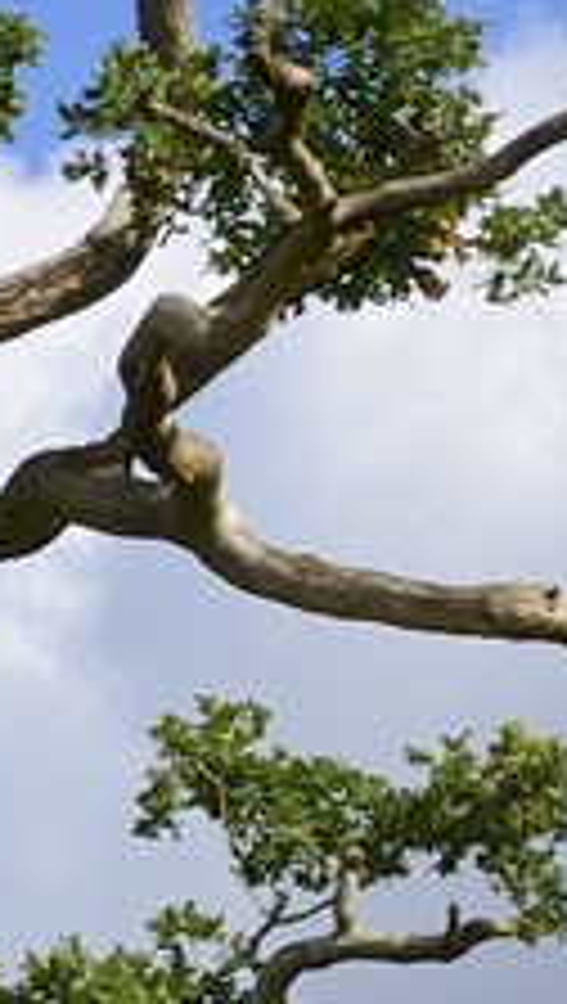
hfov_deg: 5.3
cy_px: 1130
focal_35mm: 180
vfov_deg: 11.8
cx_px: -2218
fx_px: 4795
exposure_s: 1/200
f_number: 11
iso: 200
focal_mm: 24
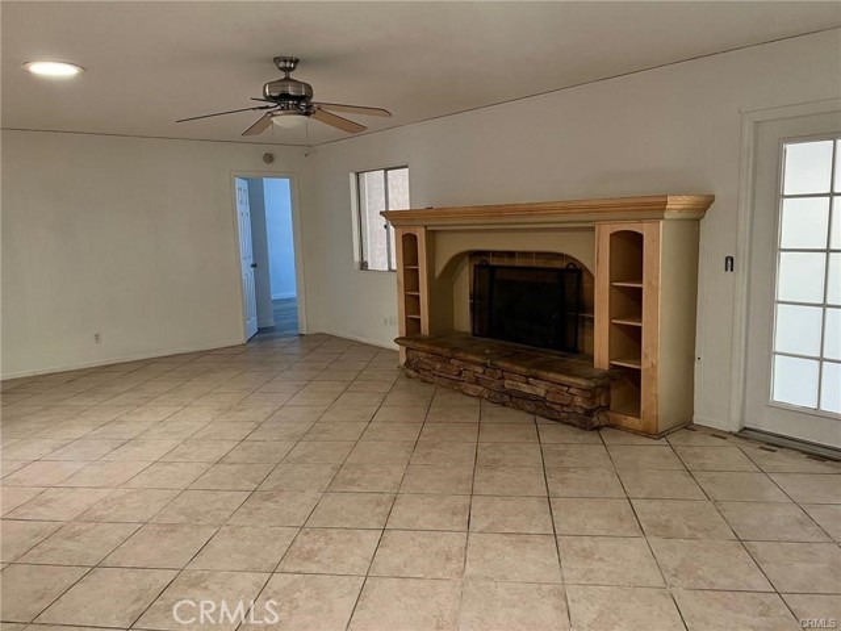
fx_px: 632
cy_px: 316
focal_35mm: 26
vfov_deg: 53.1
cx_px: 420
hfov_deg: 67.3
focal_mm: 5.7
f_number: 1.5
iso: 200
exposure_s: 1/60
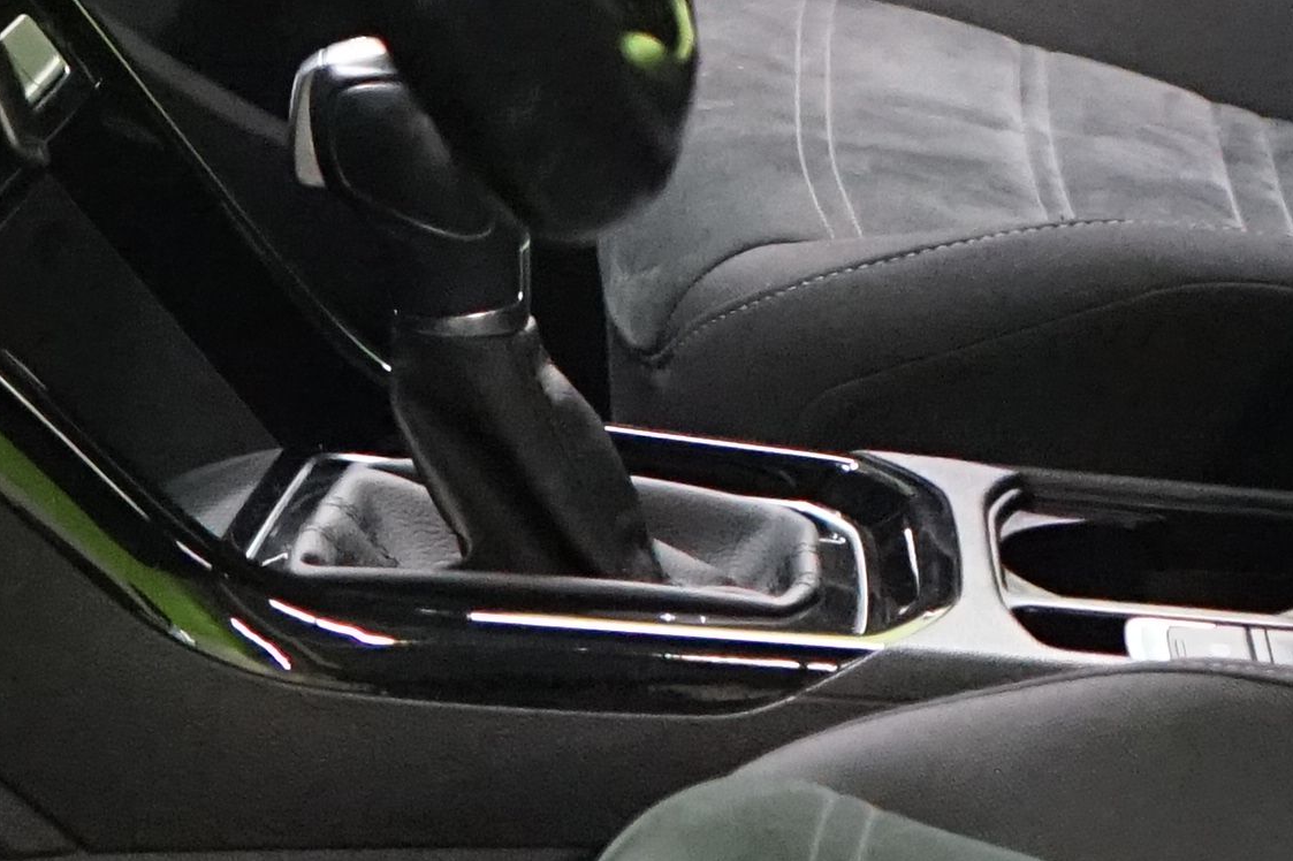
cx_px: 1306
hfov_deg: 13.1
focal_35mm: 155
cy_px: -21
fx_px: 5565
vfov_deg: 8.8
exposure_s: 1/160
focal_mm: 29
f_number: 3.5
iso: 6400
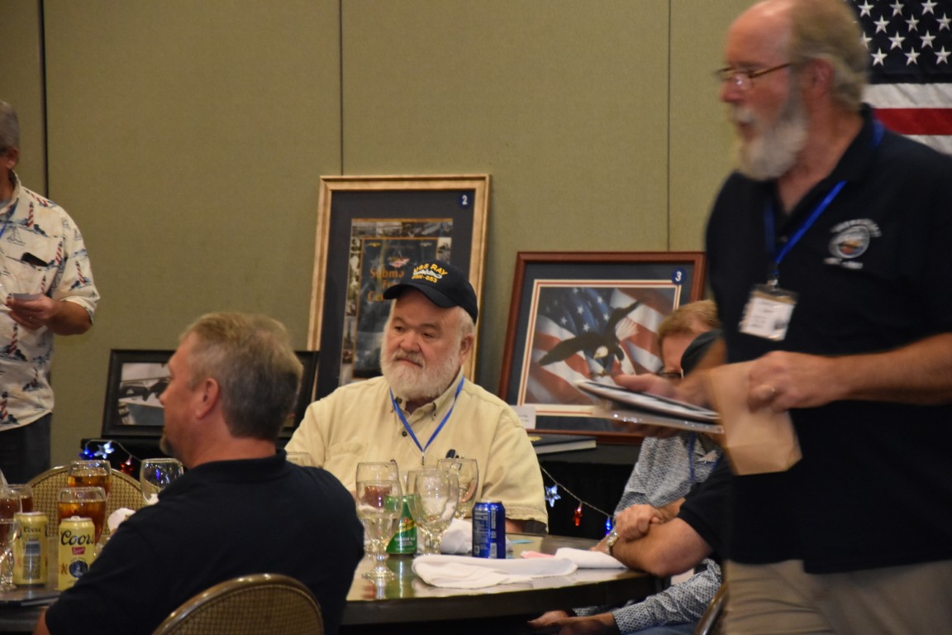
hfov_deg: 13.0
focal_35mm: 158
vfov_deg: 8.7
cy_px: 318
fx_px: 4165
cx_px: 476
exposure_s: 1/60
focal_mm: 105
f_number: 5.6
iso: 2800
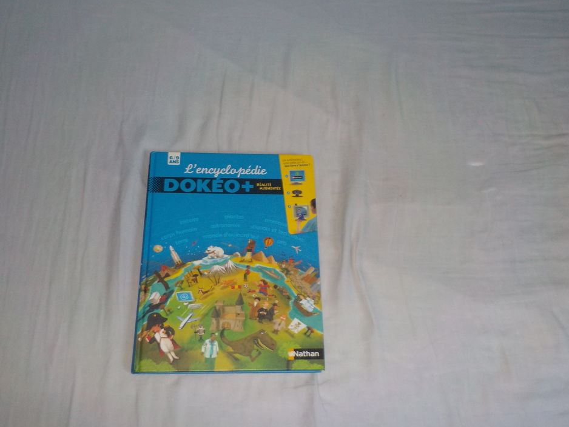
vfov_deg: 44.1
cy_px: 202
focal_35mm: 32
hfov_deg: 56.8
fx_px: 526
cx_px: 284
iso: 200
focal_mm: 4.1
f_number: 3.3
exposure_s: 1/30
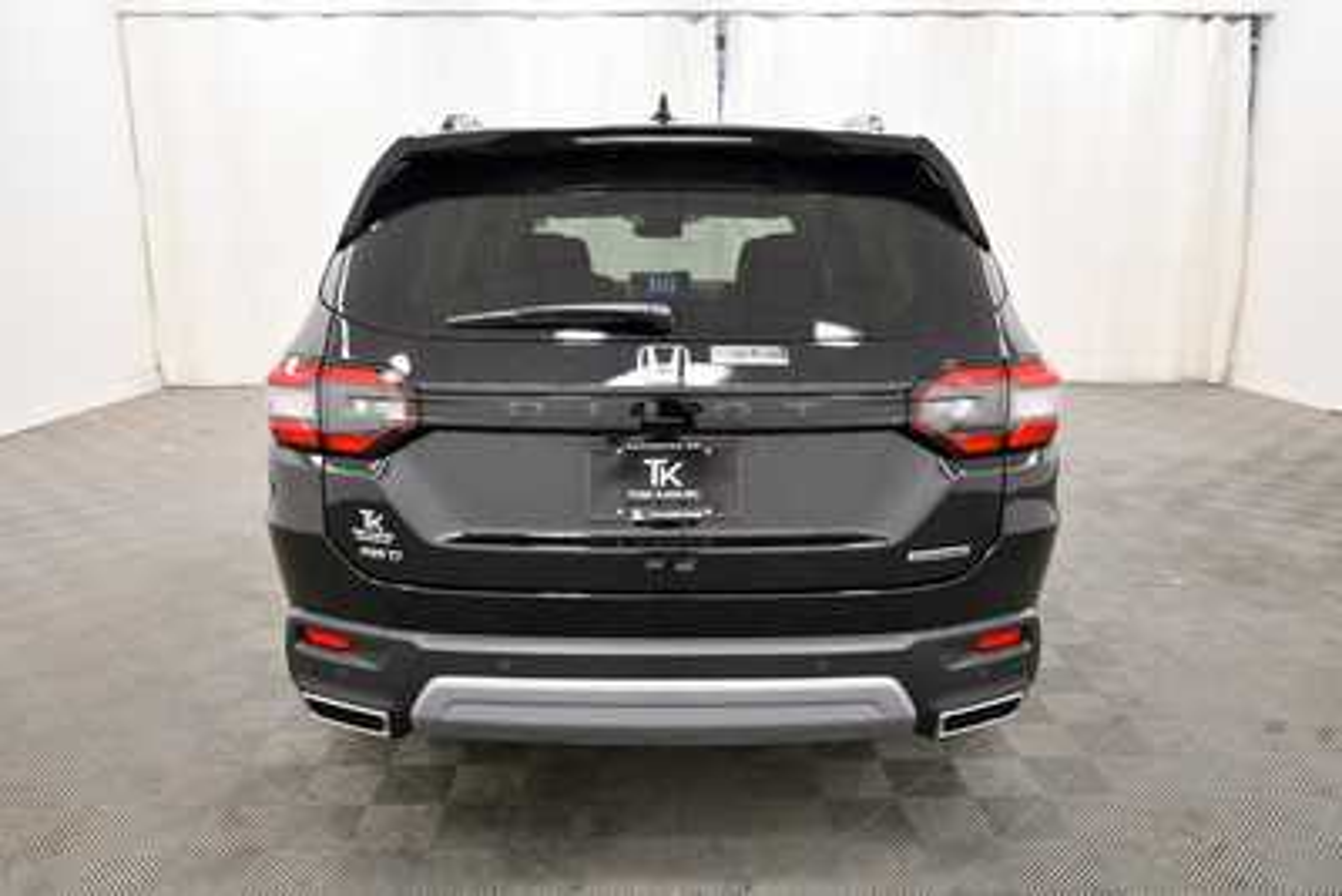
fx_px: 1007
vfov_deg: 48.0
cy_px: 448
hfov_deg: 67.4
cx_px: 671
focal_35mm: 27
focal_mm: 18
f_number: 5.3
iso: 1400
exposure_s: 1/125
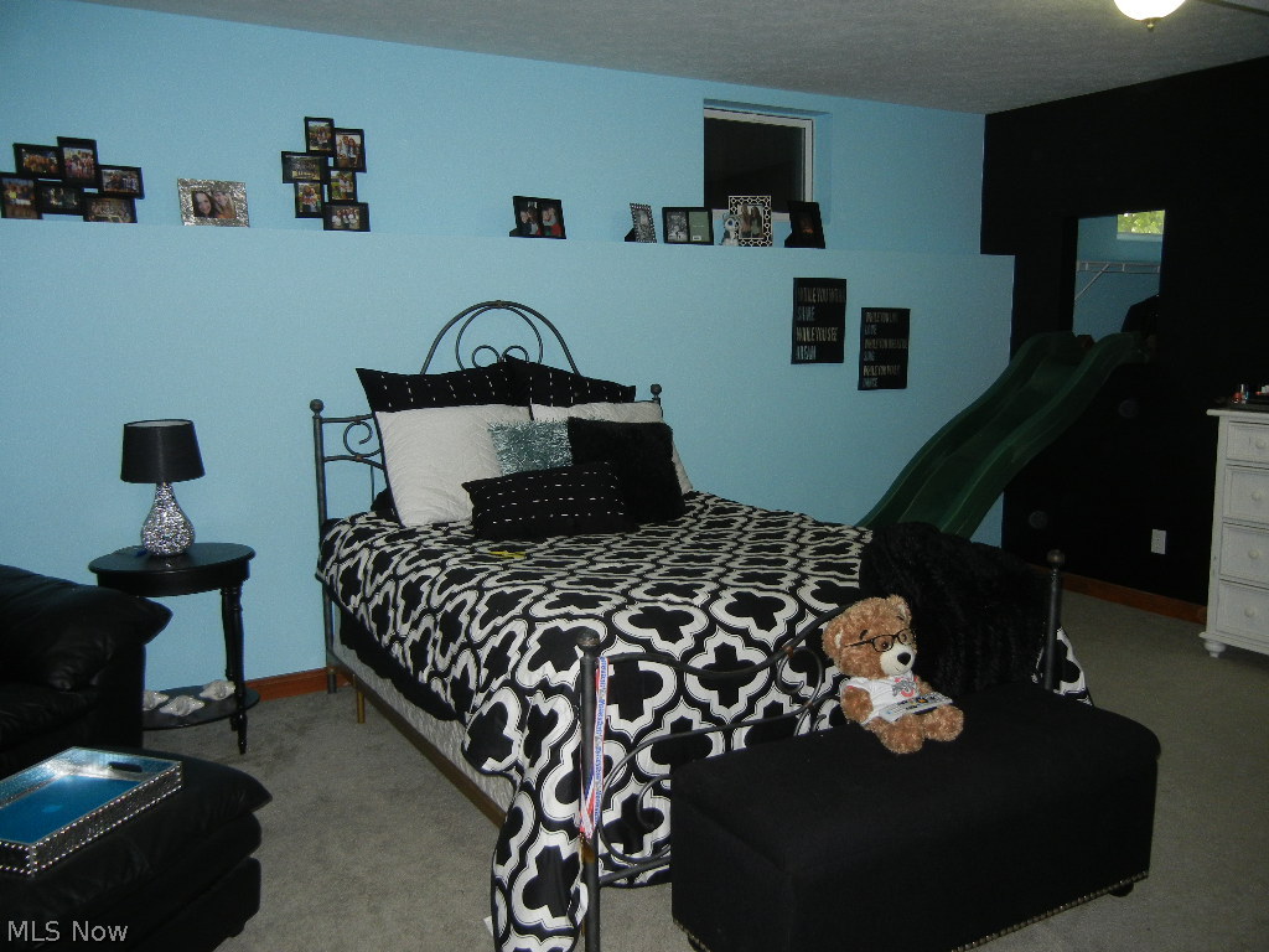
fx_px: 1100
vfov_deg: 46.8
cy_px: 476
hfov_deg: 60.0
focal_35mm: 30
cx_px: 634
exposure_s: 1/30
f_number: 3.5
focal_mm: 5.4
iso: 249
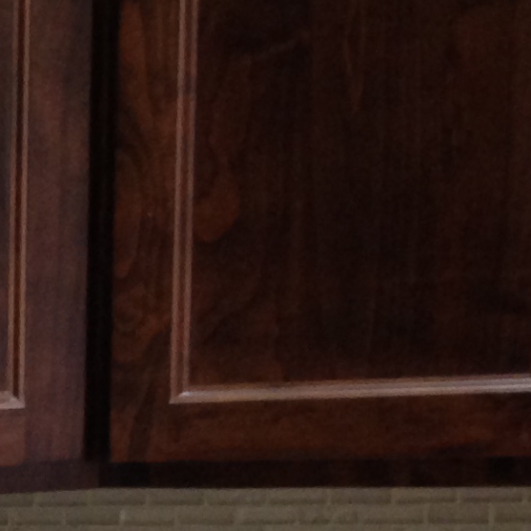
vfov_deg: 9.9
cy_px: 802
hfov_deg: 8.9
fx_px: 2968
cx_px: -891
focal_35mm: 171
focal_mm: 4.12
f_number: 2.4
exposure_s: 1/20
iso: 125
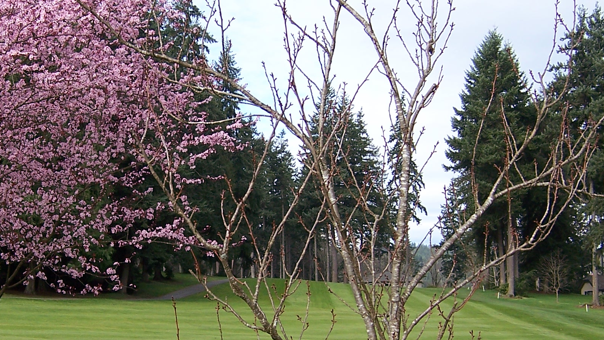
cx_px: 202
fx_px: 1009
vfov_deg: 19.0
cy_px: 237
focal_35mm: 63
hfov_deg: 33.0
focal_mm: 6.7
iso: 80
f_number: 4
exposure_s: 1/350
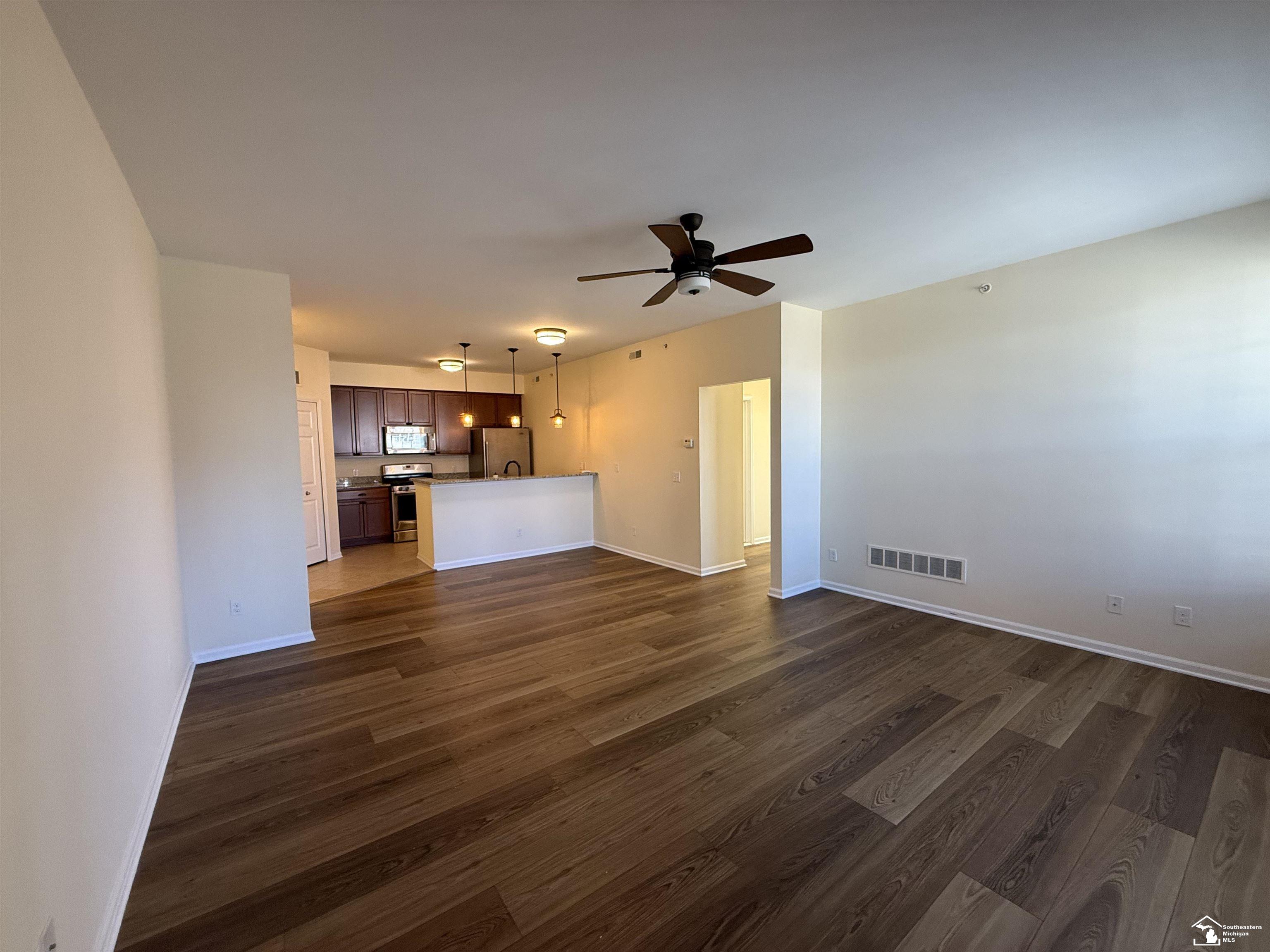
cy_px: 476
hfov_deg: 102.1
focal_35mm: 14
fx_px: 514
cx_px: 635
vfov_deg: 85.7
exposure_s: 1/60
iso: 250
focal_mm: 2.22
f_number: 2.2
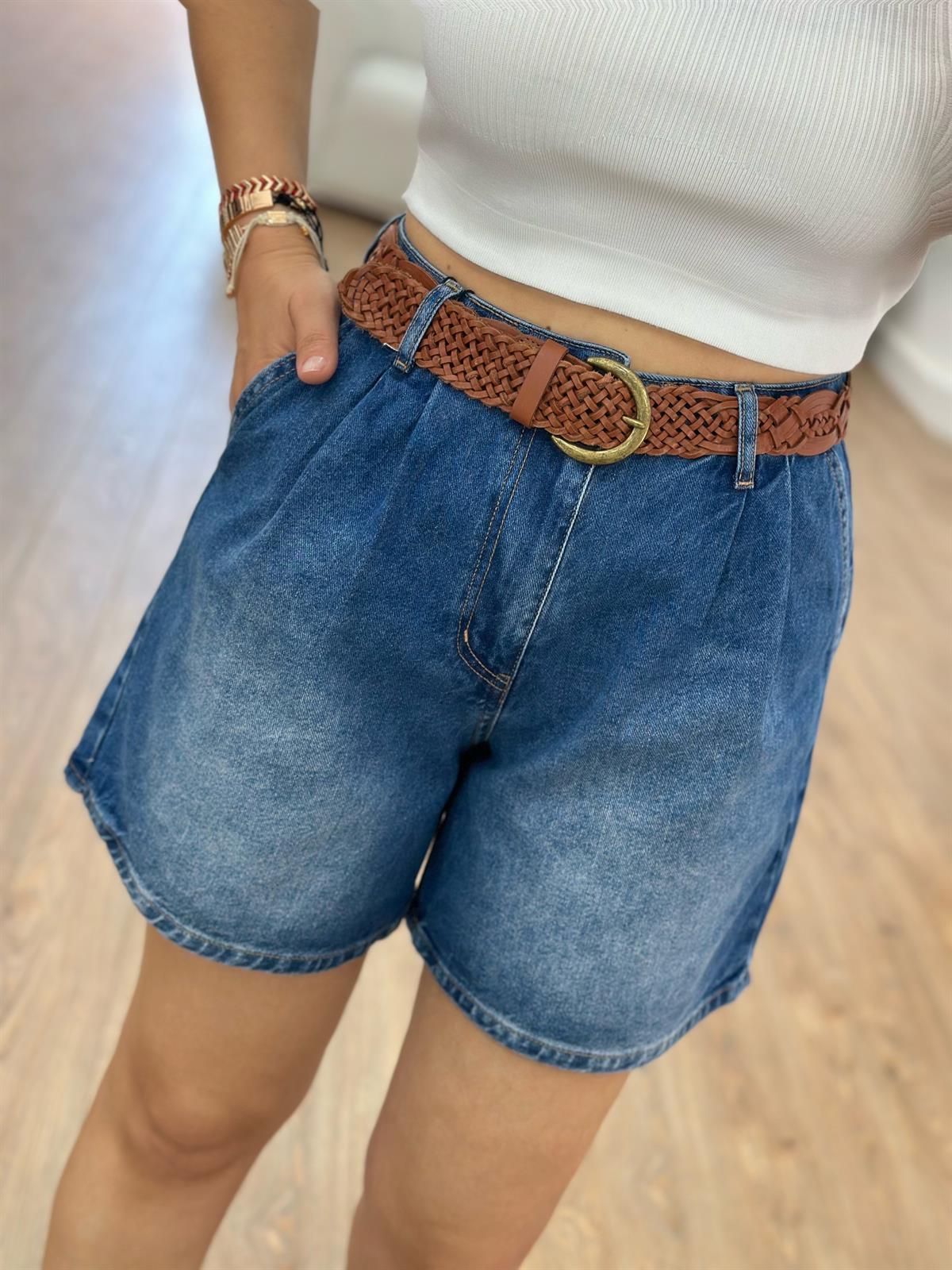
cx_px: 476
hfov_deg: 30.3
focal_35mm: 48
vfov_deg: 39.7
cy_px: 635
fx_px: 1760
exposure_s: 1/100
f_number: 1.78
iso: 125
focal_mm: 6.86
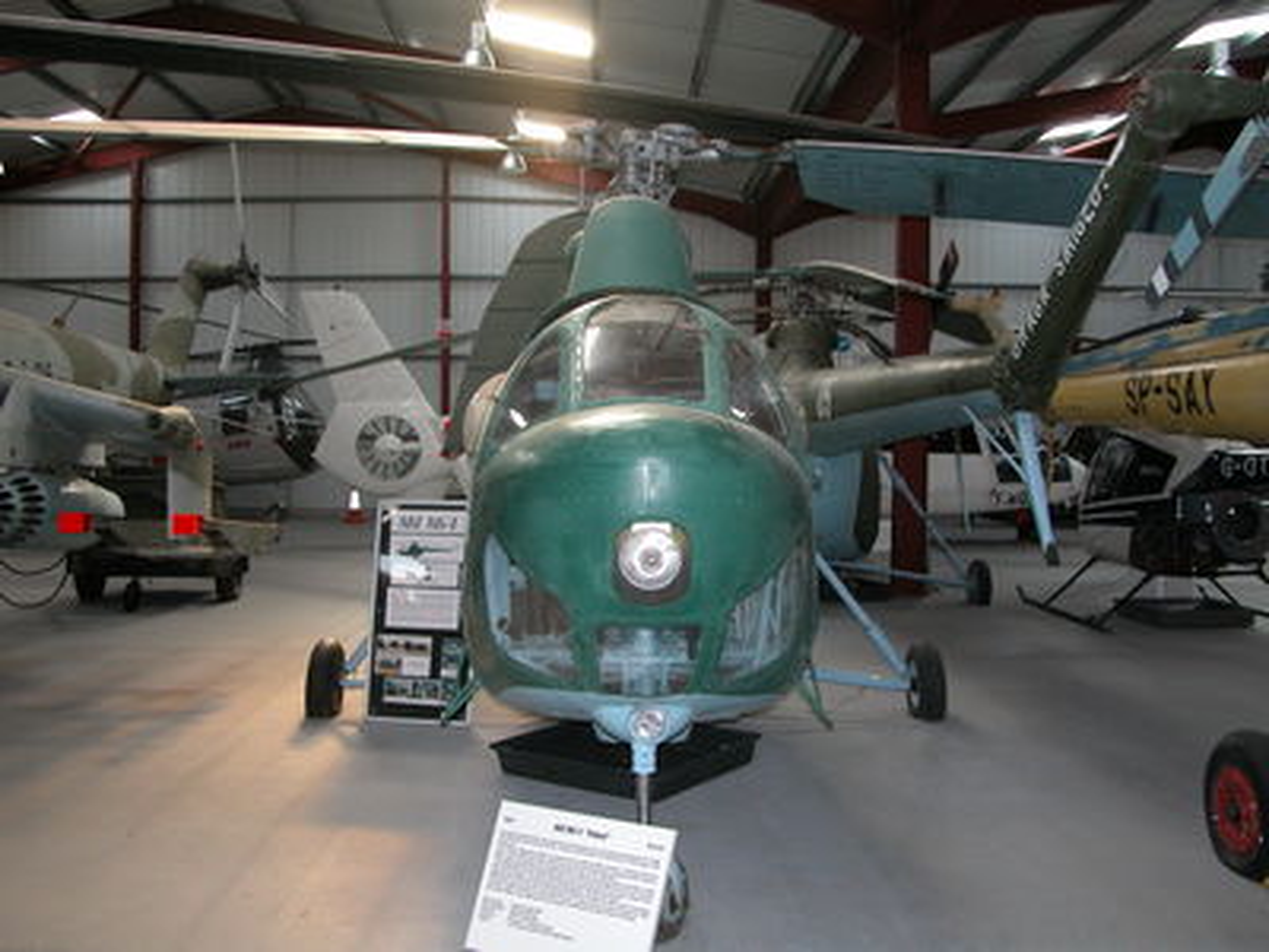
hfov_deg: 52.6
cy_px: 476
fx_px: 1283
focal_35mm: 35
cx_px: 634
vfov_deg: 40.7
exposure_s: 1/60
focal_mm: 8.9
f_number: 2.8
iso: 200
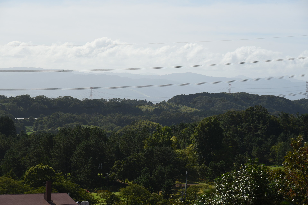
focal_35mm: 120
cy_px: 102
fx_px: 1027
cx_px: 154
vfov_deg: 11.4
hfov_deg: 17.1
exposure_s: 1/200
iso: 100
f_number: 8
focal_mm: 120
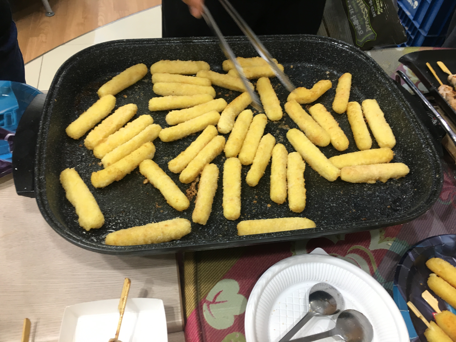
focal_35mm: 29
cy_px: 171
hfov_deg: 61.7
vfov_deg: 48.2
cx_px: 228
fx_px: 382
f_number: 2.2
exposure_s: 1/30
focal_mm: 4.15
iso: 80
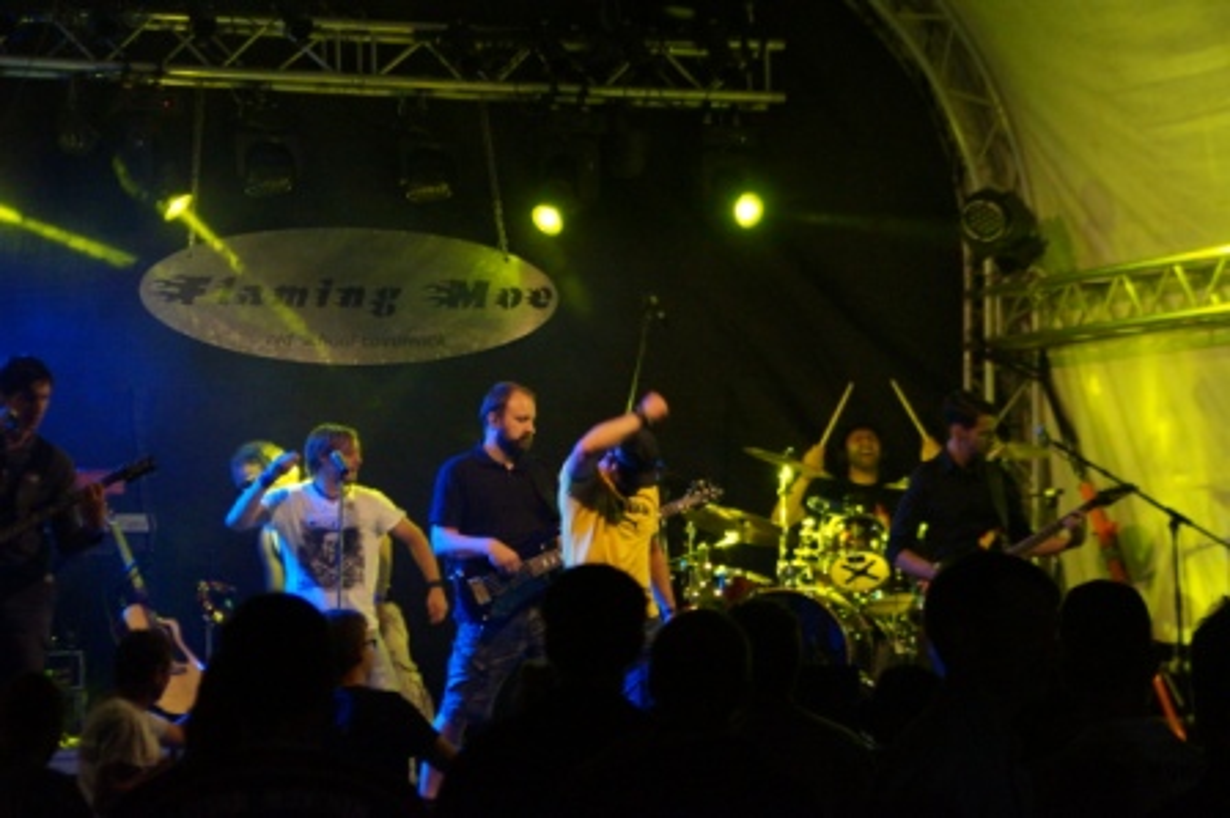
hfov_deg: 13.7
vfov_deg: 9.1
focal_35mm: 150
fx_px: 5121
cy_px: 409
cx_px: 615
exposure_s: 1/60
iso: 3200
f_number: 5.6
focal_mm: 100
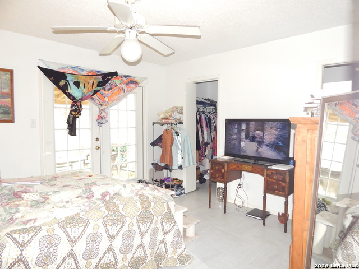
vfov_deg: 58.9
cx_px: 180
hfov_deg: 73.9
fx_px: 239
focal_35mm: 23
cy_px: 134
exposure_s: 1/30
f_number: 3
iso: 250
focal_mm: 4
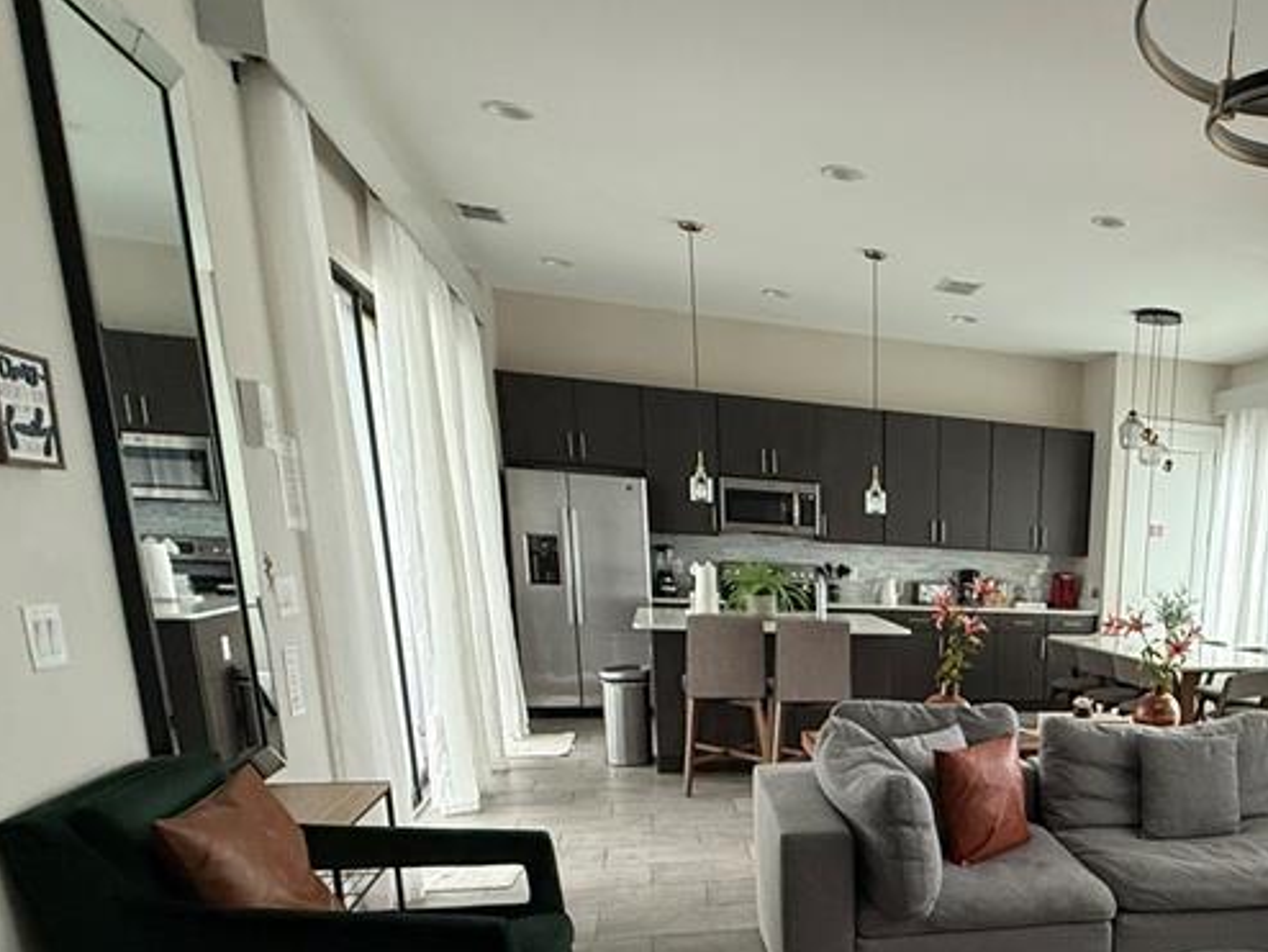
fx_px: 1063
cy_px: 839
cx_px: 1088
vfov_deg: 44.4
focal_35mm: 29
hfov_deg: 55.3
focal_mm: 2.22
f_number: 2.2
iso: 400
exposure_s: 1/71
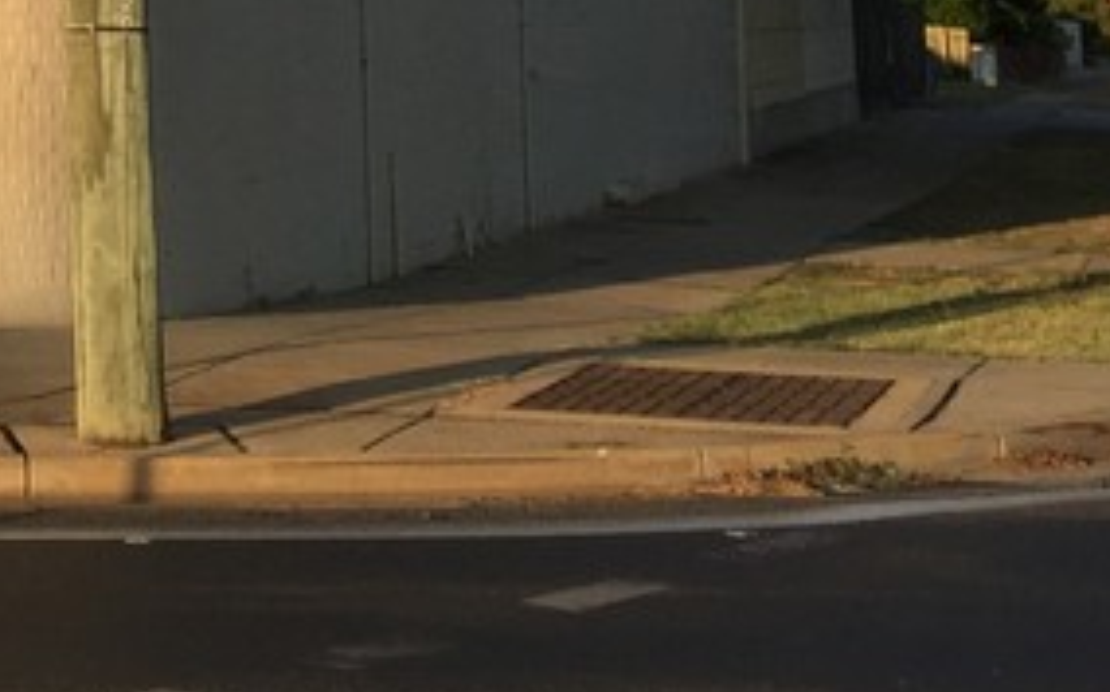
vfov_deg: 11.3
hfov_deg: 17.7
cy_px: -348
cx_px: -289
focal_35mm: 111
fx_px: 3355
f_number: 2.2
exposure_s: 1/1522
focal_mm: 4.15
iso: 32
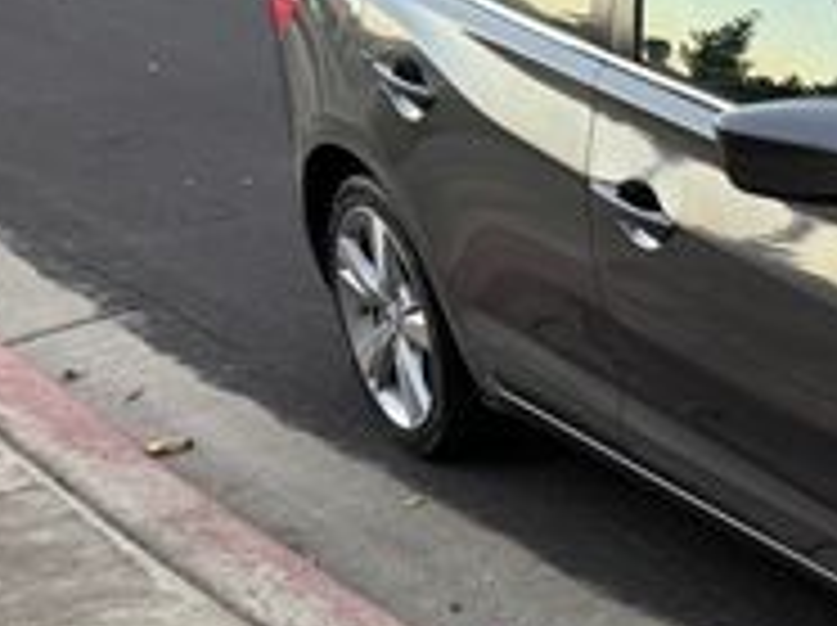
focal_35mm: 93
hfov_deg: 17.8
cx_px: 1404
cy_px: 320
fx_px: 2246
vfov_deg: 15.9
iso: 200
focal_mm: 6.76
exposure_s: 1/60
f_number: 1.78
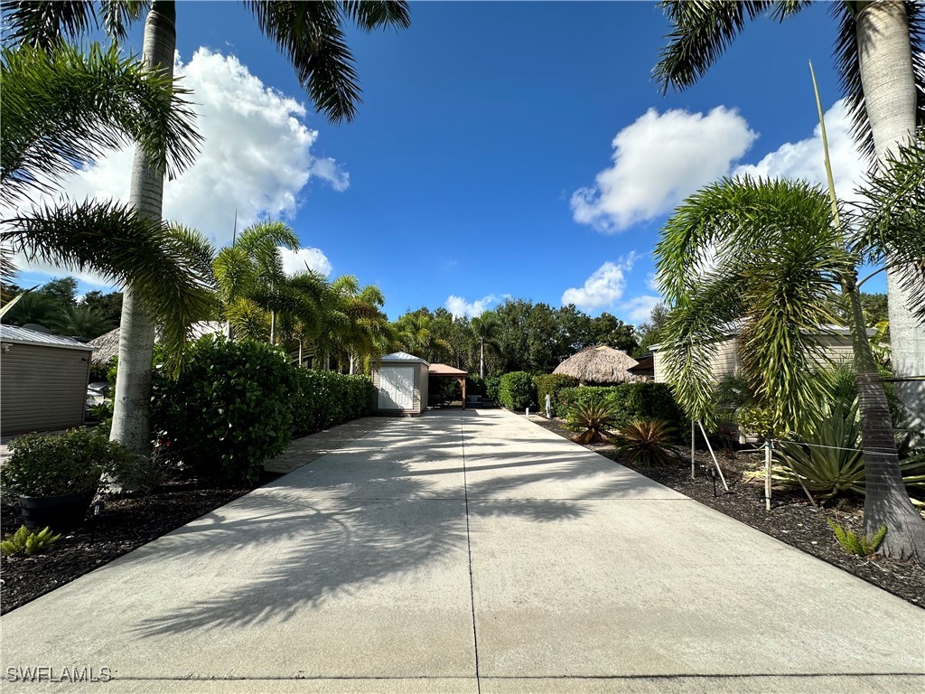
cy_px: 347
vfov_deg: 85.7
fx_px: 374
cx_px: 462
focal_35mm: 14
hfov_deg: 102.1
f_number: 2.2
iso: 50
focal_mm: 2.22
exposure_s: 1/1855
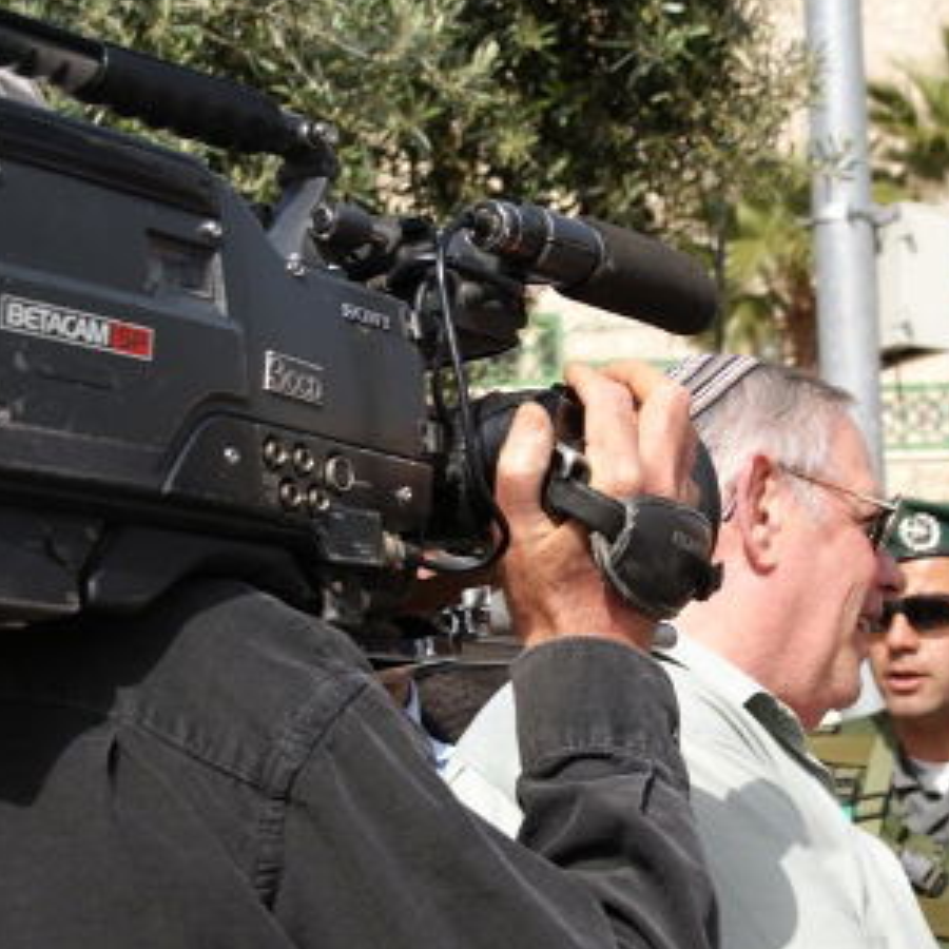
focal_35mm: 109
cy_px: 601
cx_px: 639
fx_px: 3381
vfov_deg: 16.0
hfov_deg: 15.9
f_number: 8
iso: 100
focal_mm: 40
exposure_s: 1/160
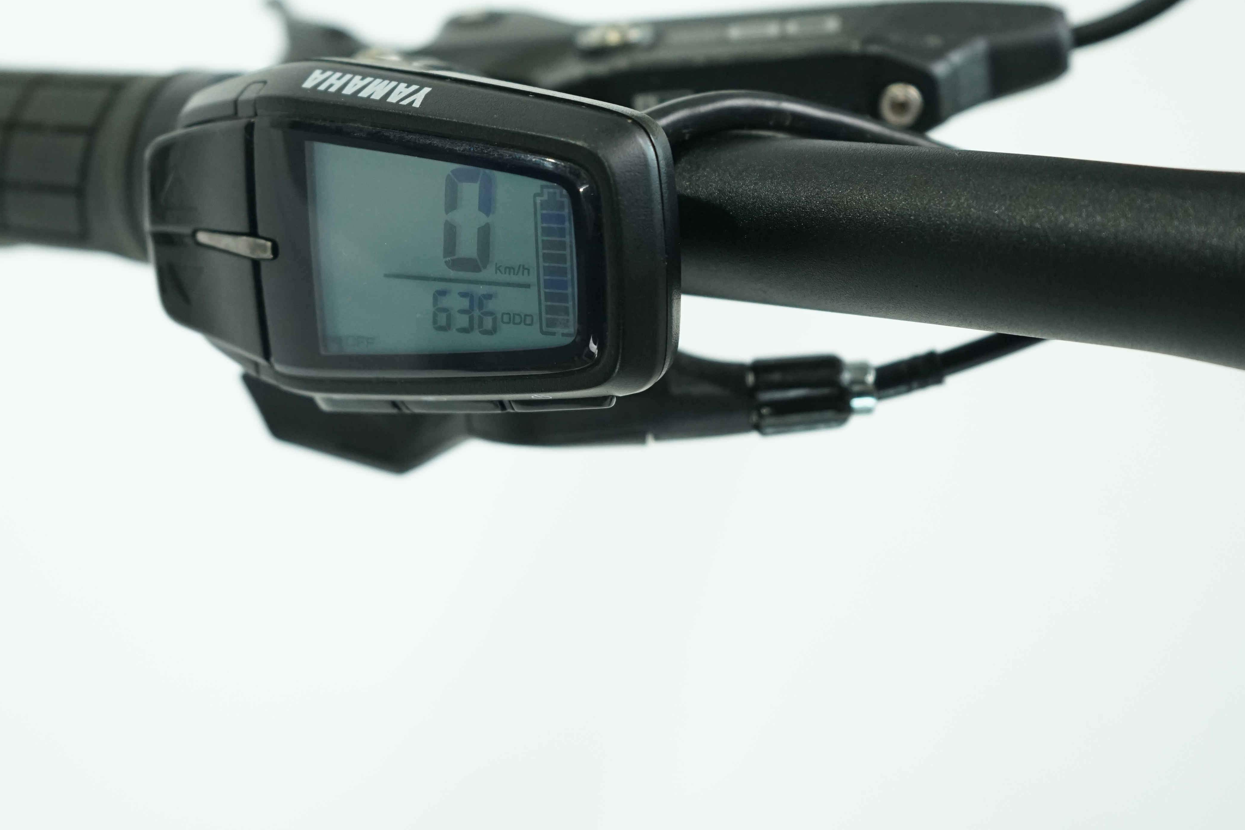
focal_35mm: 62
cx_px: 411
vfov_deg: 21.8
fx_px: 2144
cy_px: 295
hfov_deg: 32.1
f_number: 4.5
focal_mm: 43
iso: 1600
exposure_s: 1/200
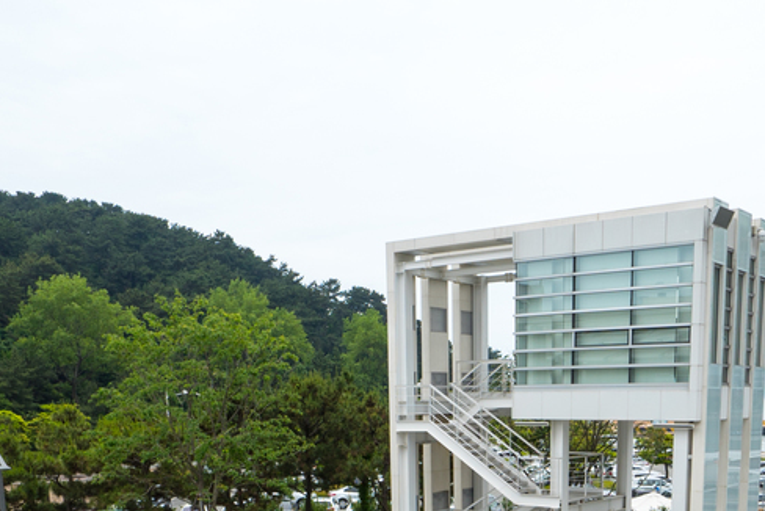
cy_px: 584
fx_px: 893
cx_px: 451
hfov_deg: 46.2
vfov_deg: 28.5
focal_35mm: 42
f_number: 13
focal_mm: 16
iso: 100
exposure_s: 1/80
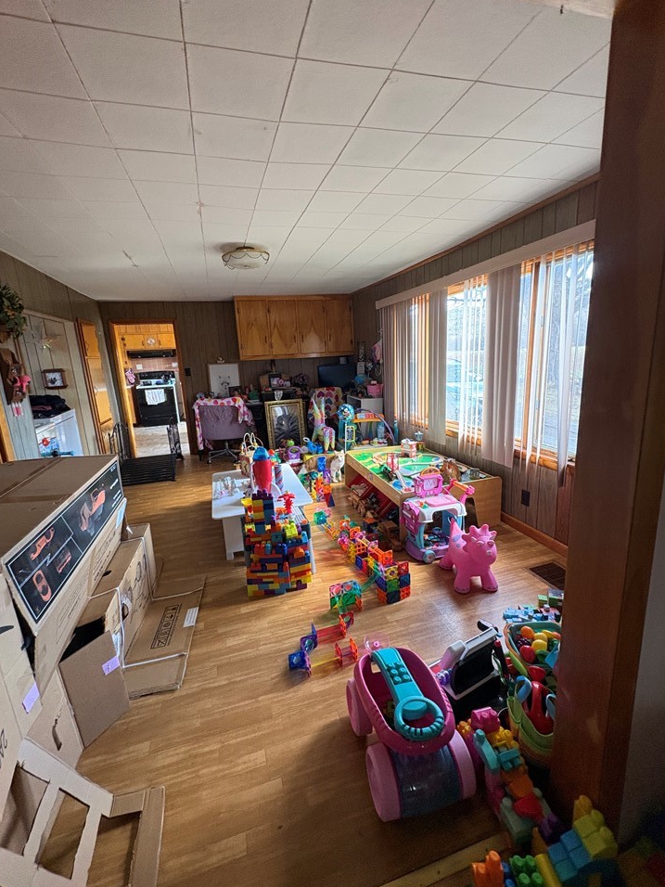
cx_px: 329
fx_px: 384
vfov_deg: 98.2
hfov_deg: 81.7
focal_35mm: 15
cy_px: 437
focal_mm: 2.22
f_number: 2.2
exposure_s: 1/60
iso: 320
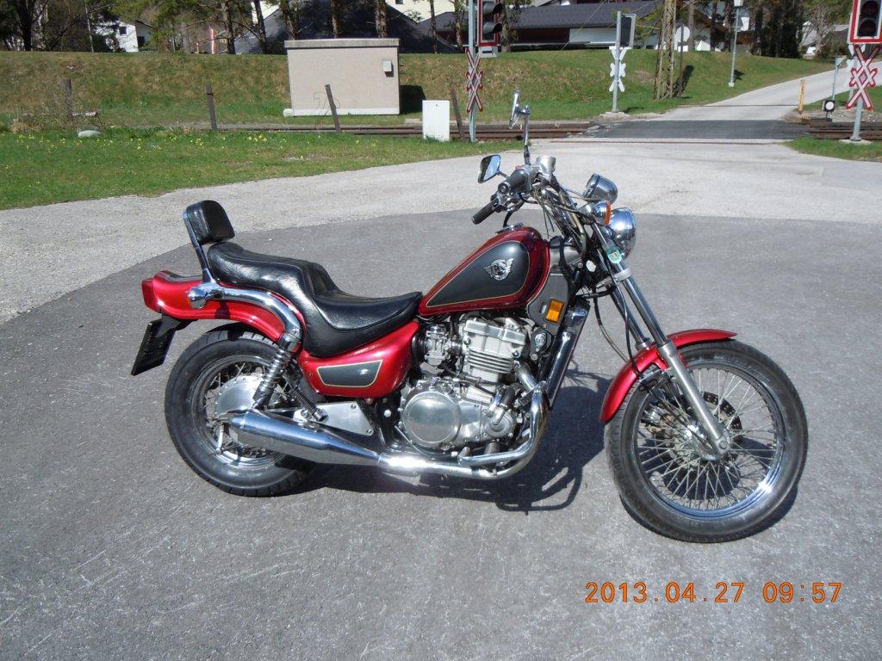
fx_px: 764
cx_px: 441
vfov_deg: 46.8
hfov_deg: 60.0
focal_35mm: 30
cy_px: 330
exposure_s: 1/250
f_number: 7
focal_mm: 5.4
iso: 100
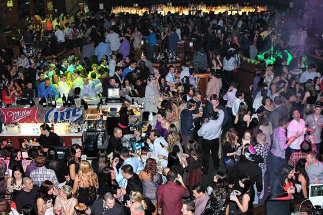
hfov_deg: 46.4
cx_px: 162
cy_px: 108
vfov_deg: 31.9
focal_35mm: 42
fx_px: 377
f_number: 5.6
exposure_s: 1/60
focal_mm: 28
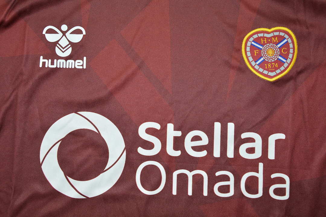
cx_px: 163
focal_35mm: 42
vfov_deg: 31.8
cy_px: 108
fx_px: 380
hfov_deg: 46.4
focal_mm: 28
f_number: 5.6
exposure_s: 1/200
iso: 400
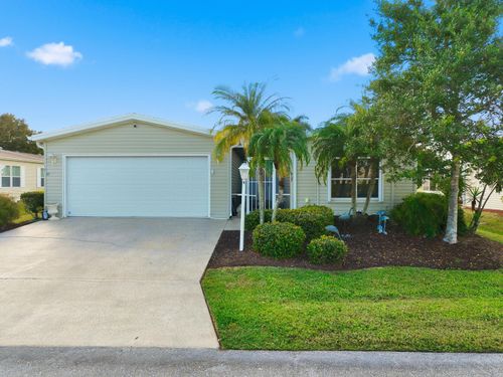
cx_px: 252
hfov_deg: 71.6
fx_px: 349
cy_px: 188
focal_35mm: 24
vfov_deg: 56.8
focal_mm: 12.3
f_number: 2.8
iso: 400
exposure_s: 1/1000
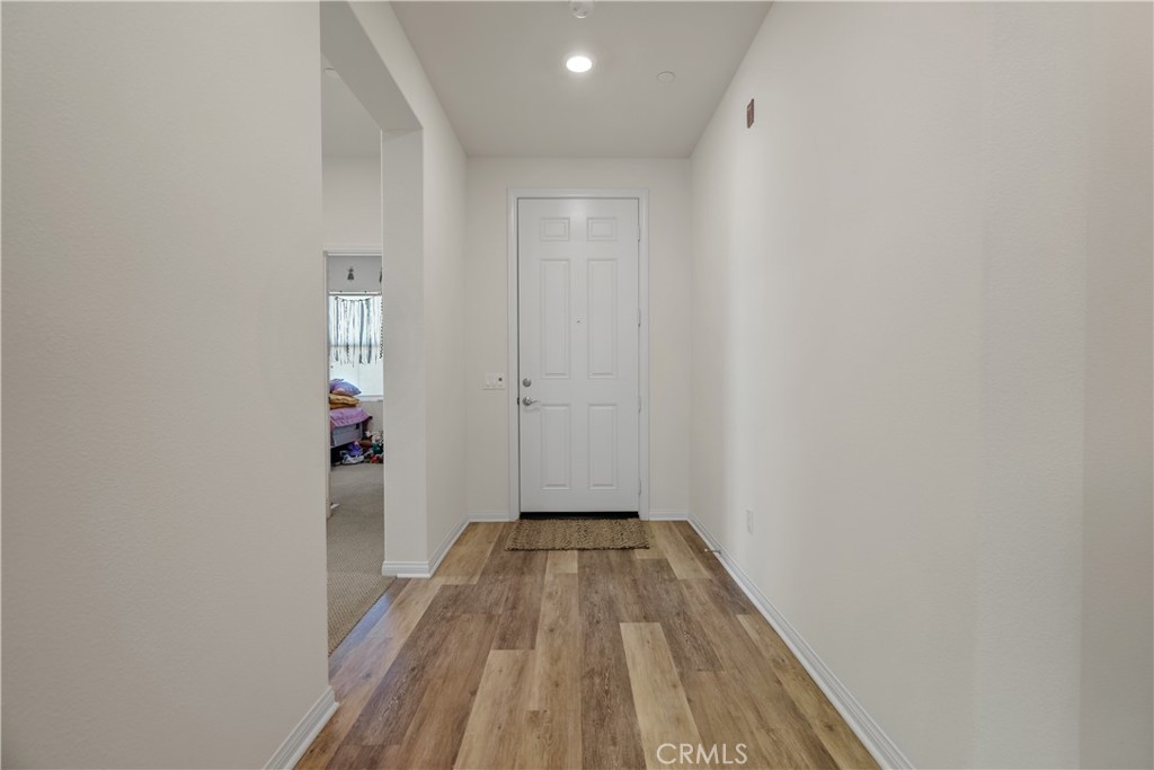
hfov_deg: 96.7
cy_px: 385
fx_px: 513
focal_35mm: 16
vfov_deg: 73.8
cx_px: 577
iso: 400
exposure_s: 1/5
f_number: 5.6
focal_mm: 16
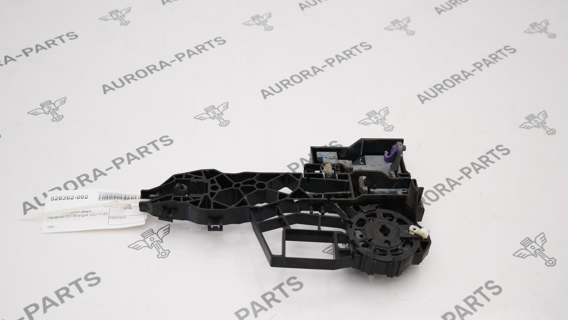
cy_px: 183
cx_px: 284
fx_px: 708
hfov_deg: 43.7
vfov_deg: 25.4
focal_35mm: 47
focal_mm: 29
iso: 100
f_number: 4
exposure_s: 1/100
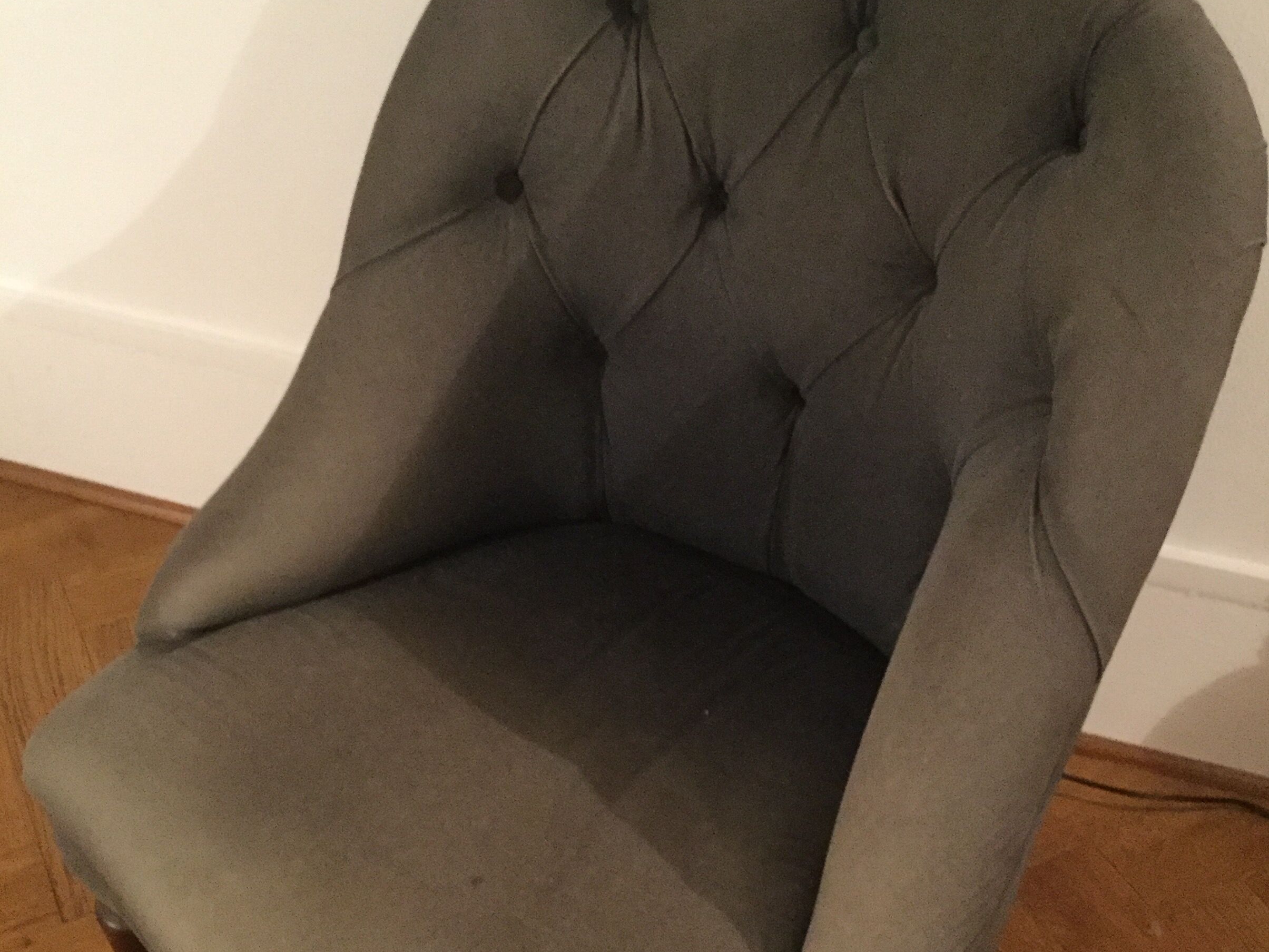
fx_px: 1540
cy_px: 609
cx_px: 628
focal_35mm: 42
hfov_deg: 44.8
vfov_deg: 34.1
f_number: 2.4
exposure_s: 1/17
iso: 320
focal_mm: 3.3
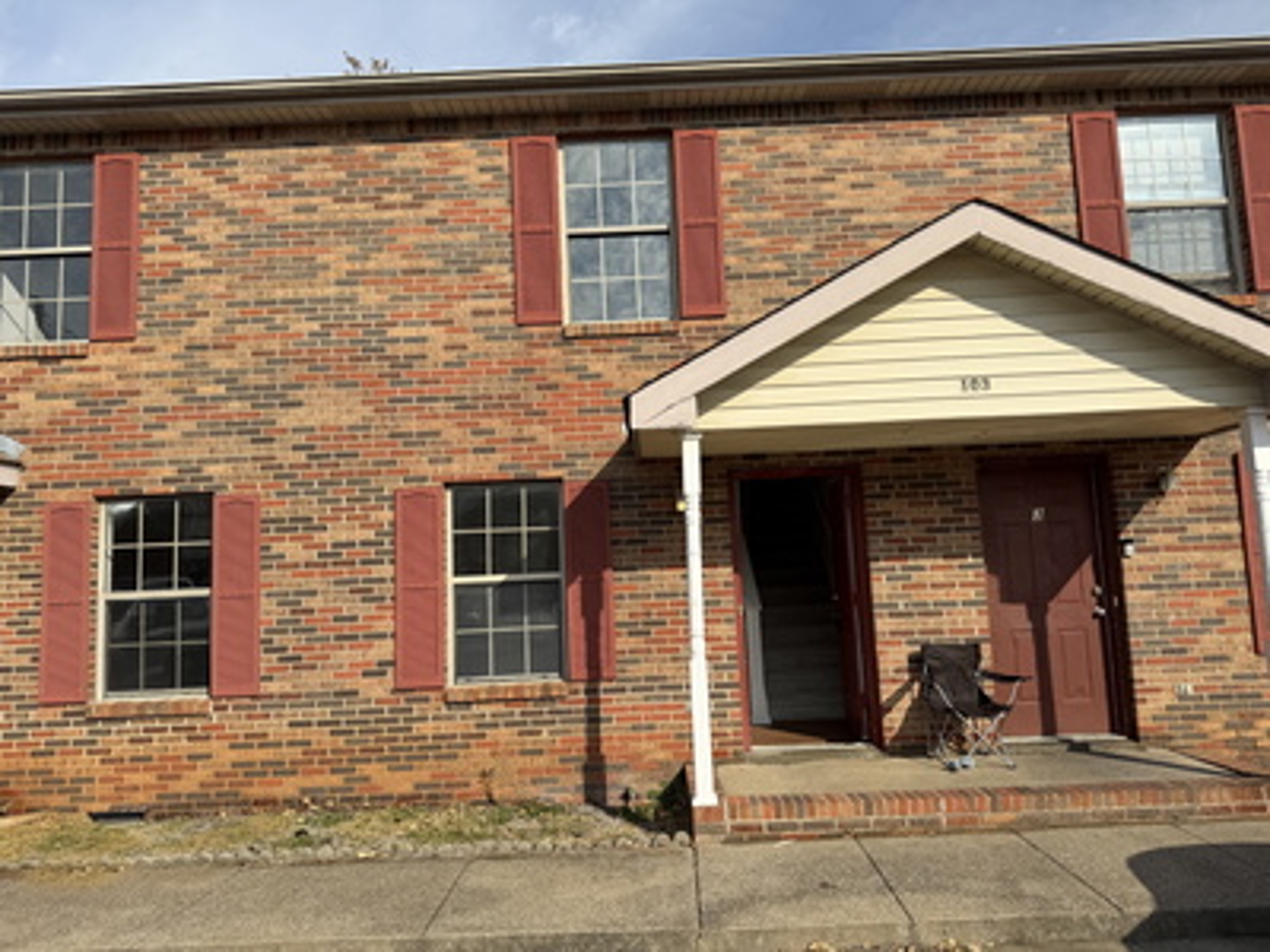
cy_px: 476
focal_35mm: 24
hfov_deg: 71.6
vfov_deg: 56.8
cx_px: 635
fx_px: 881
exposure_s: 1/5714
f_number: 1.78
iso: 80
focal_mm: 6.76
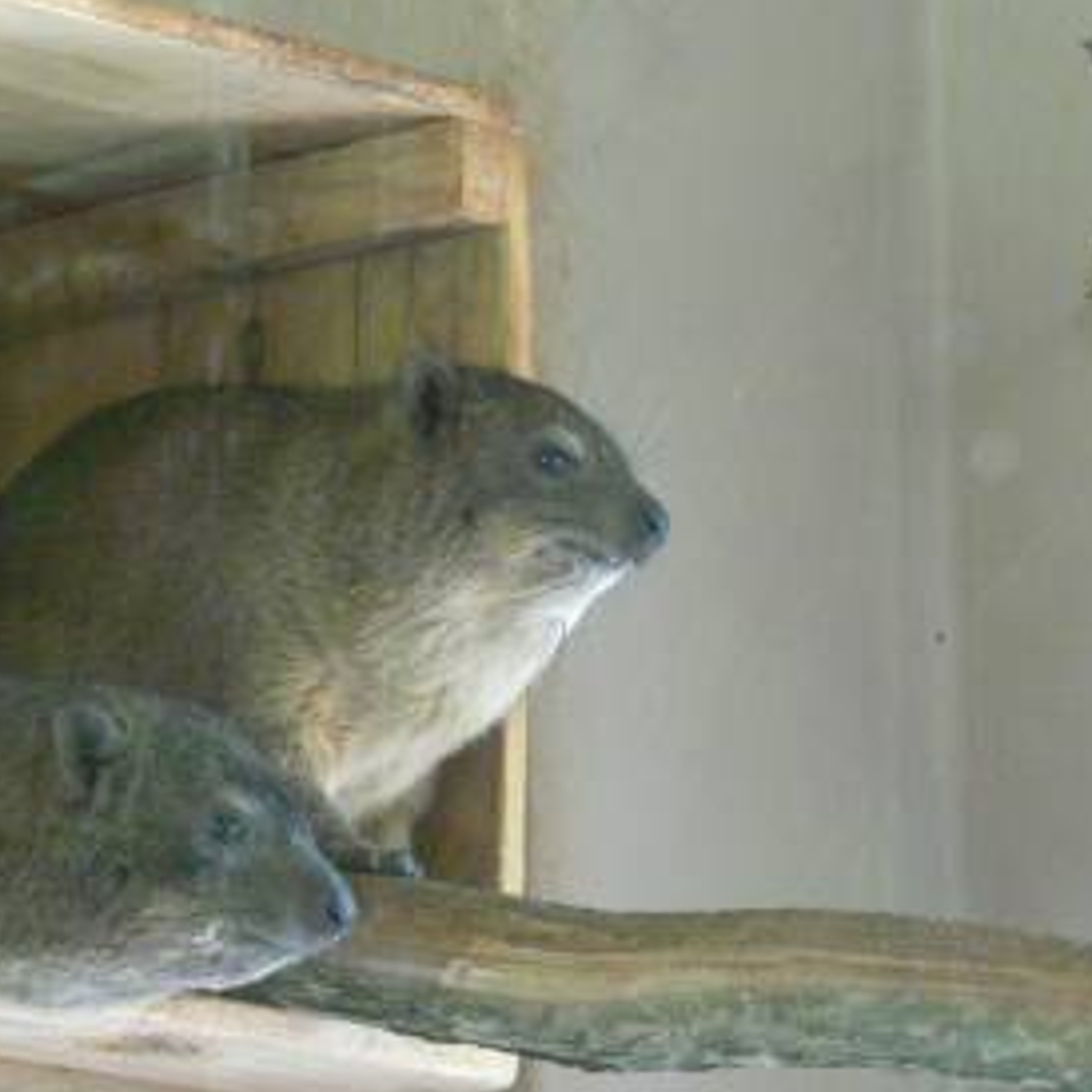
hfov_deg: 6.2
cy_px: 606
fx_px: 10136
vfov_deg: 6.2
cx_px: 351
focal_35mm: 284
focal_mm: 34.3
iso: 400
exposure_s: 1/15
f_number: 3.6
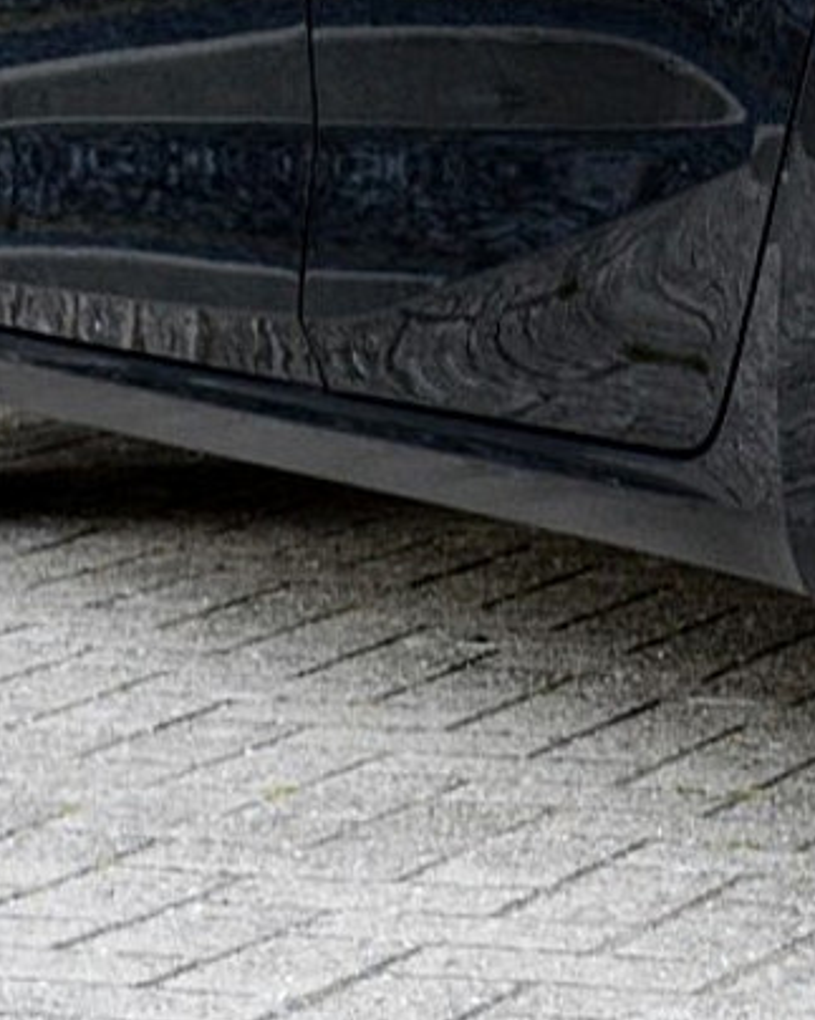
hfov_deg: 7.0
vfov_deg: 8.9
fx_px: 6455
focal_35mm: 214
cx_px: 1625
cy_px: -321
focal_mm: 32
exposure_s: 1/60
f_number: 8
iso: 640
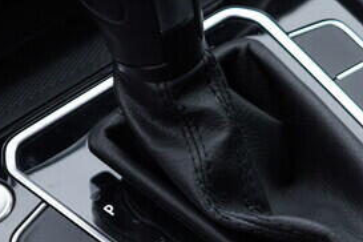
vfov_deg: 10.1
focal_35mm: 135
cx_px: 279
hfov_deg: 15.1
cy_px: 251
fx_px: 1361
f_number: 2.8
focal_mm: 24
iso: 125
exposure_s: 1/40
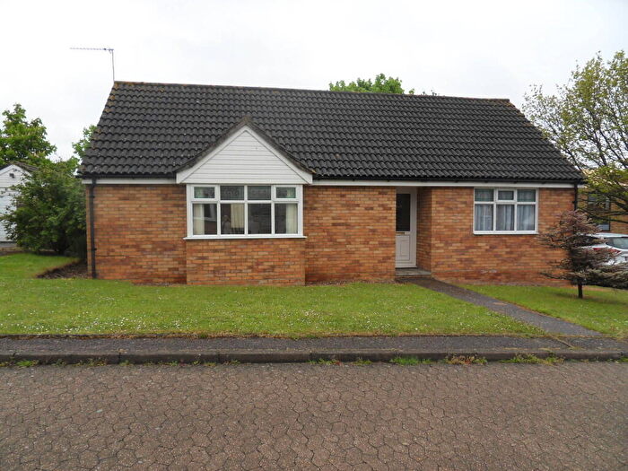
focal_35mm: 24
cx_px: 314
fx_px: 435
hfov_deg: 71.6
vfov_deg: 56.8
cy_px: 236
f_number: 7.5
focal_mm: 4.2
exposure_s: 1/125
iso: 80
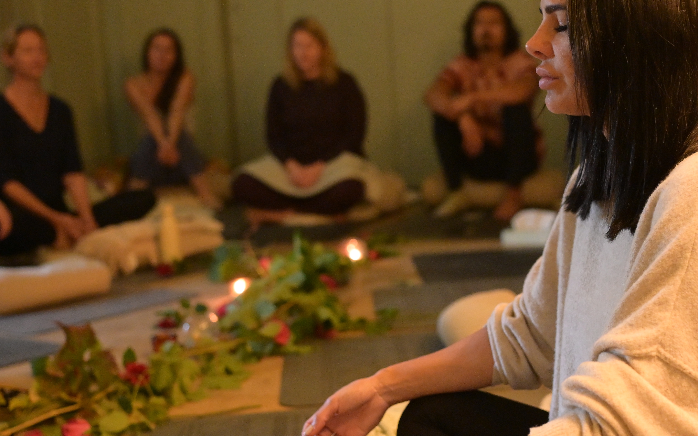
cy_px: 211
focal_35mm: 63
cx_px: 477
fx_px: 1198
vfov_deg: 20.6
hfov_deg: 32.2
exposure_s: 1/80
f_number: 2.2
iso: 6400
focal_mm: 35
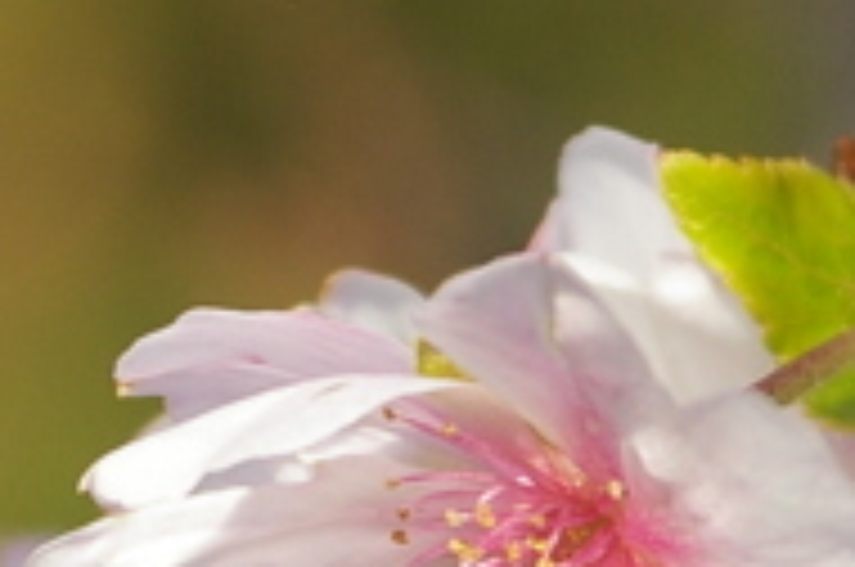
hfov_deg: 2.4
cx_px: 850
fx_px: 20122
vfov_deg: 1.6
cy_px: 684
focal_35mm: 849
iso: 200
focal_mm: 105
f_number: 8
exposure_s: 1/350
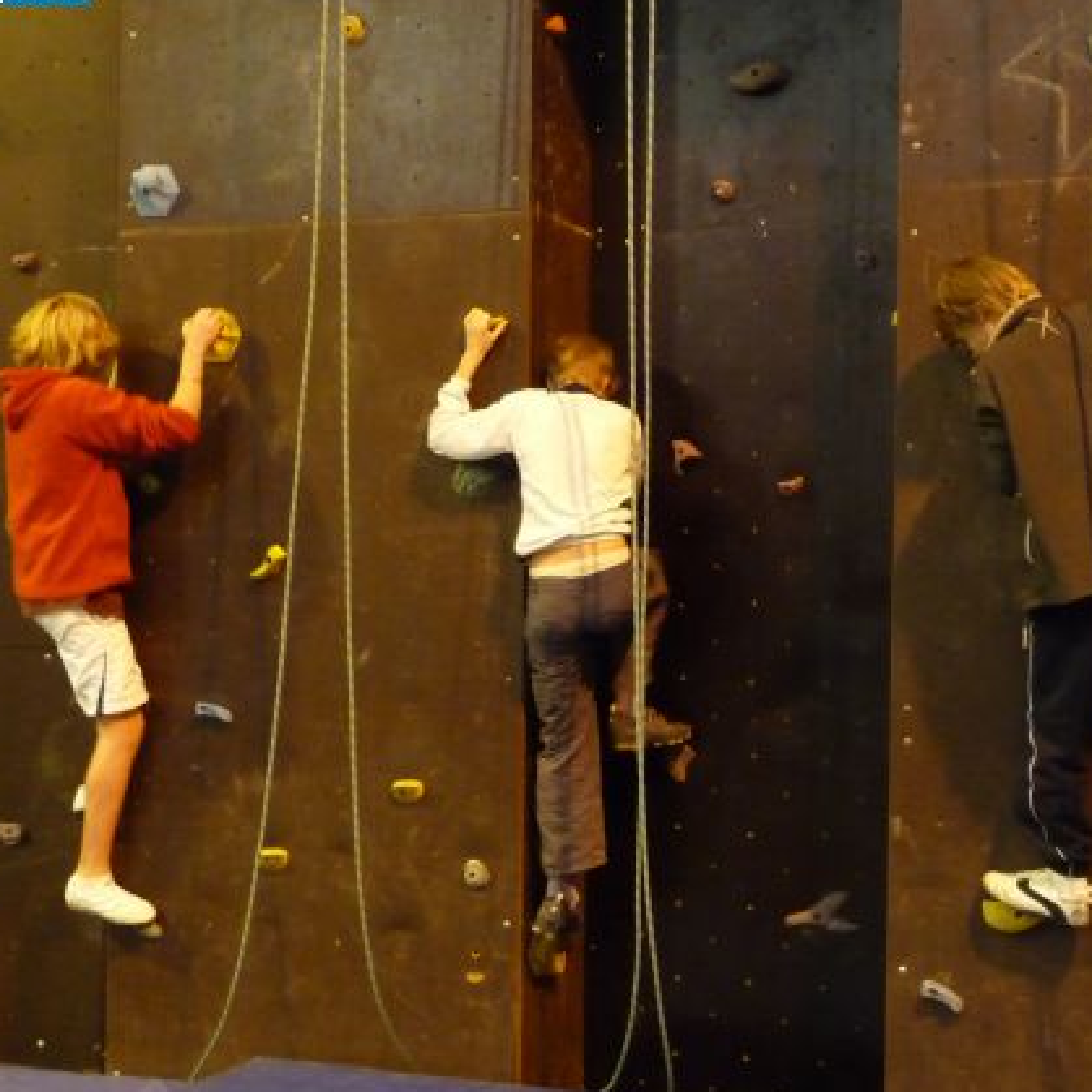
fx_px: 2070
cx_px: 667
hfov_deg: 29.5
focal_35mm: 58
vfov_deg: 29.5
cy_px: 576
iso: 800
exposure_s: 1/8
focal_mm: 7.1
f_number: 4
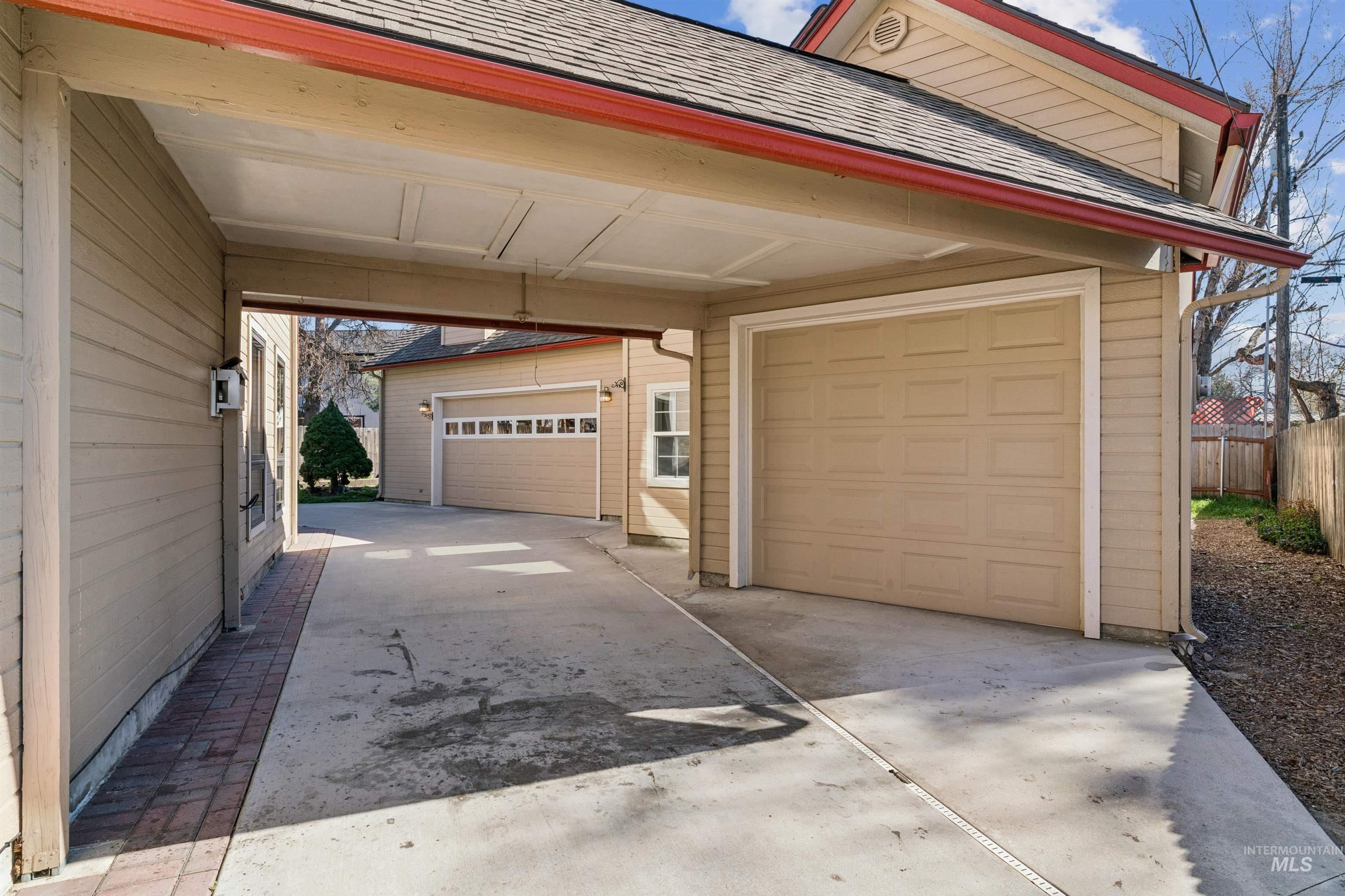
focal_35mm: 18
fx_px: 676
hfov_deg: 89.7
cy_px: 448
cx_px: 672
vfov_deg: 67.1
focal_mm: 18.1
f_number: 13
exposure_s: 1/125
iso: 400
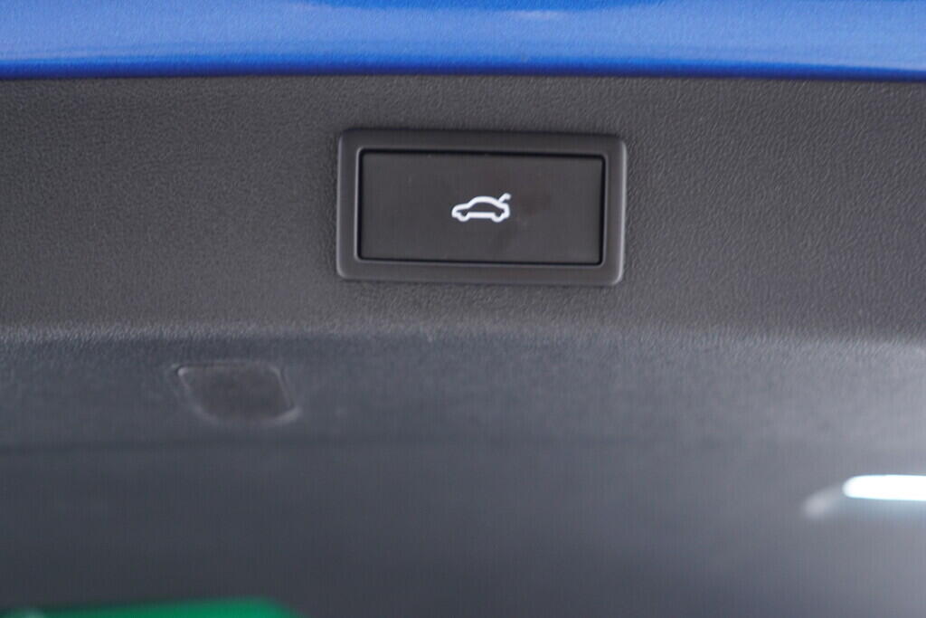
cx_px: 463
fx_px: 926
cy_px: 309
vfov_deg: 36.9
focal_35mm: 36
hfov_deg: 53.1
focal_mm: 24
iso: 640
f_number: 2.8
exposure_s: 1/40
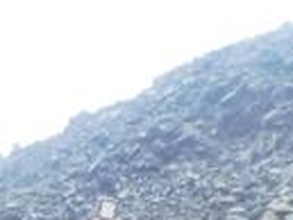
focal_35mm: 223
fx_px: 1889
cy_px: 585
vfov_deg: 6.3
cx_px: -400
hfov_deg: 8.2
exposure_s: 1/30
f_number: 3.5
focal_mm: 6.3
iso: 250
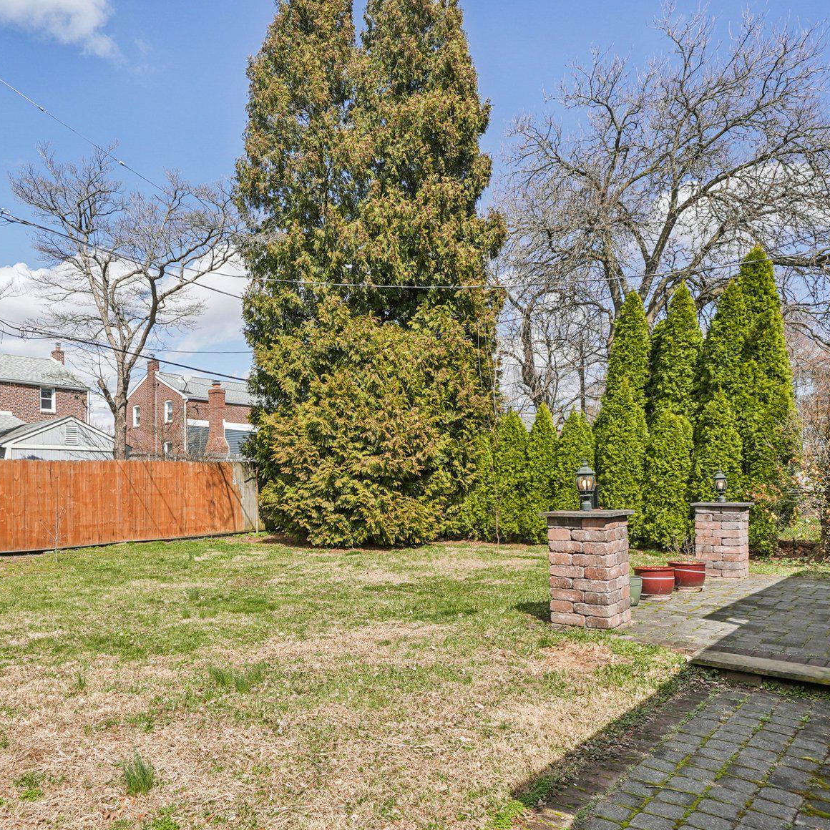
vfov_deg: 64.9
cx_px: 300
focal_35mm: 24
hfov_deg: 63.9
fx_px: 651
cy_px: 460
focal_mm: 16
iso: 100
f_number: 8
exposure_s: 1/250
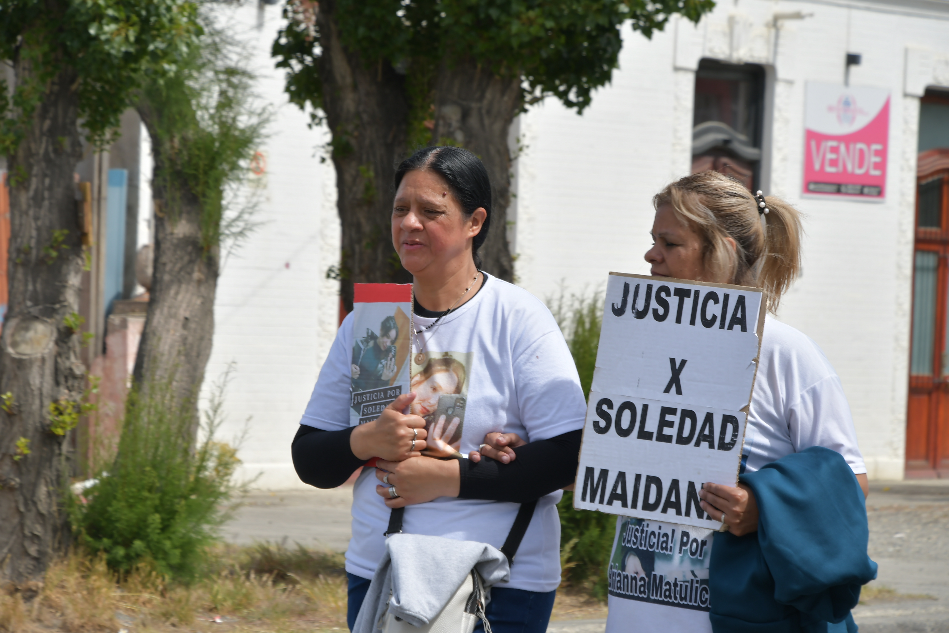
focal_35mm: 183
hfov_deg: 11.2
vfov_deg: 7.5
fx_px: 4824
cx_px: 474
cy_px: 316
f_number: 9
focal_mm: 122
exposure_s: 1/200
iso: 100
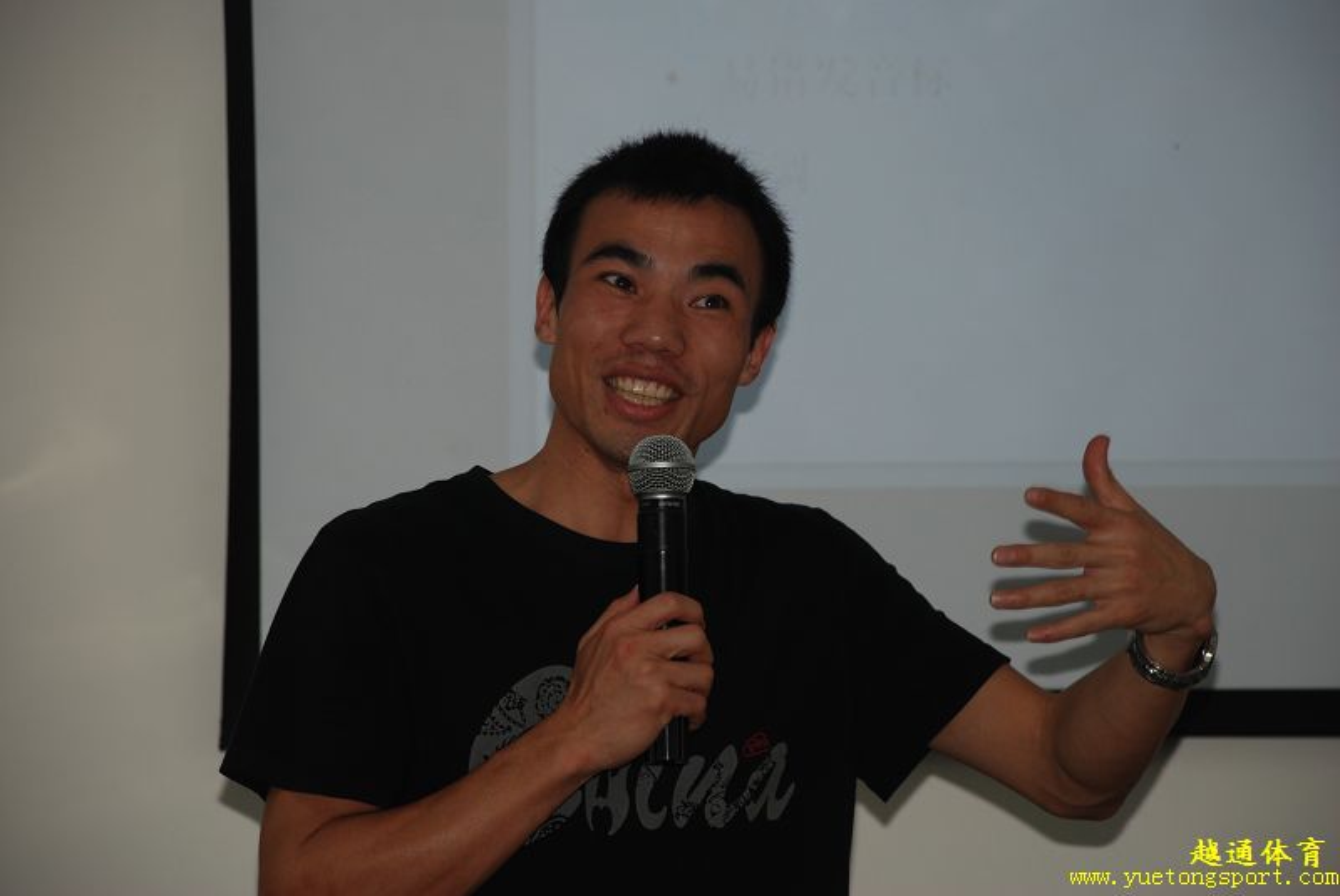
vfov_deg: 8.7
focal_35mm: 158
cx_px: 670
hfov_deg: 13.0
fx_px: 5868
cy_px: 448
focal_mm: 105
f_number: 5.6
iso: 200
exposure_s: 1/125
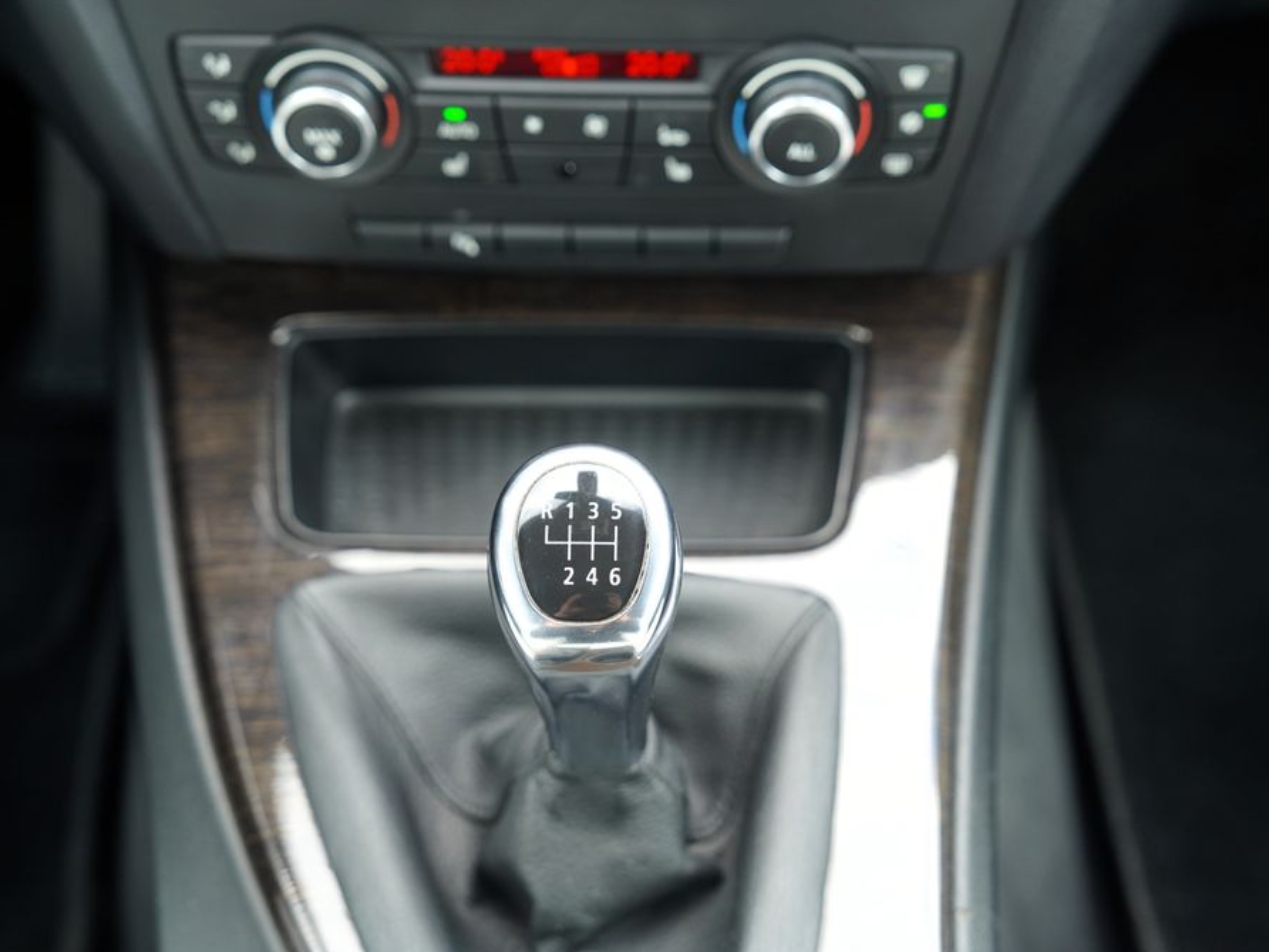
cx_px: 633
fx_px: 1943
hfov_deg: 36.2
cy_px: 476
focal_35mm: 53
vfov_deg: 27.5
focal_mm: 48
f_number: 4
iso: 640
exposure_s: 1/160
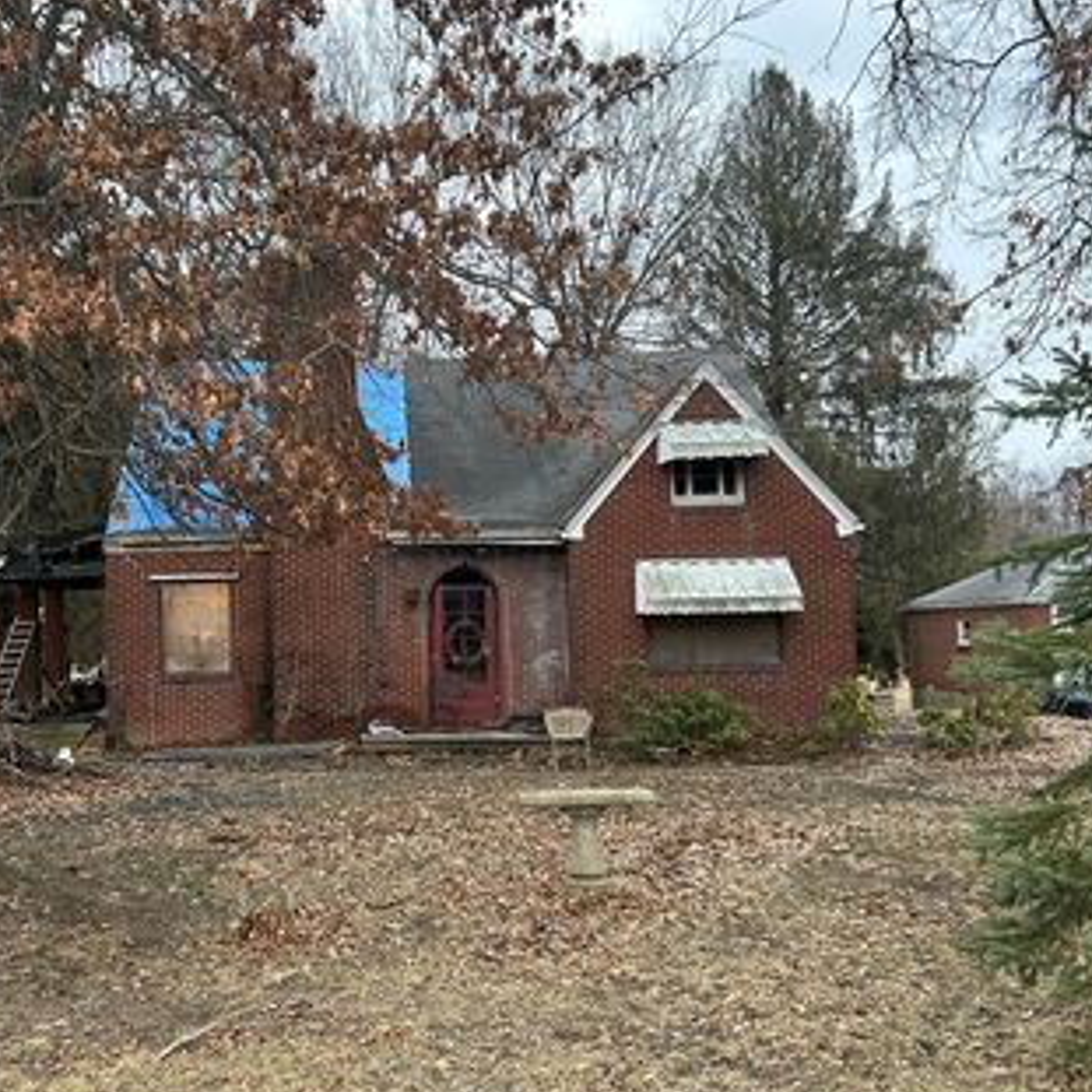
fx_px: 1321
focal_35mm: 37
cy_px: 564
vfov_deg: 44.9
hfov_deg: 44.4
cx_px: 390
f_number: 1.5
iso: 50
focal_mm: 5.7
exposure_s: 1/129
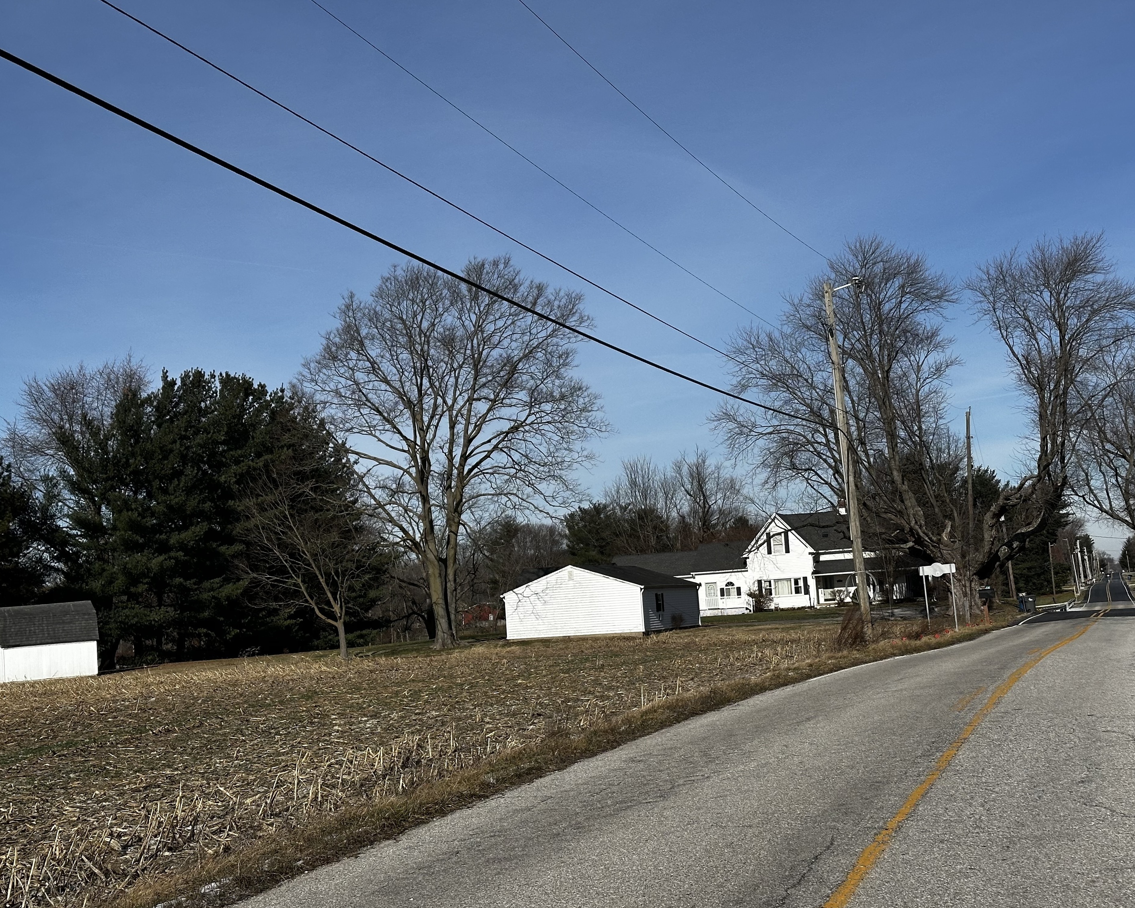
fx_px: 1713
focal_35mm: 51
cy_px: 447
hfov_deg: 36.6
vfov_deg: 29.7
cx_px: 543
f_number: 1.78
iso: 64
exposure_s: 1/7634
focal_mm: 6.86
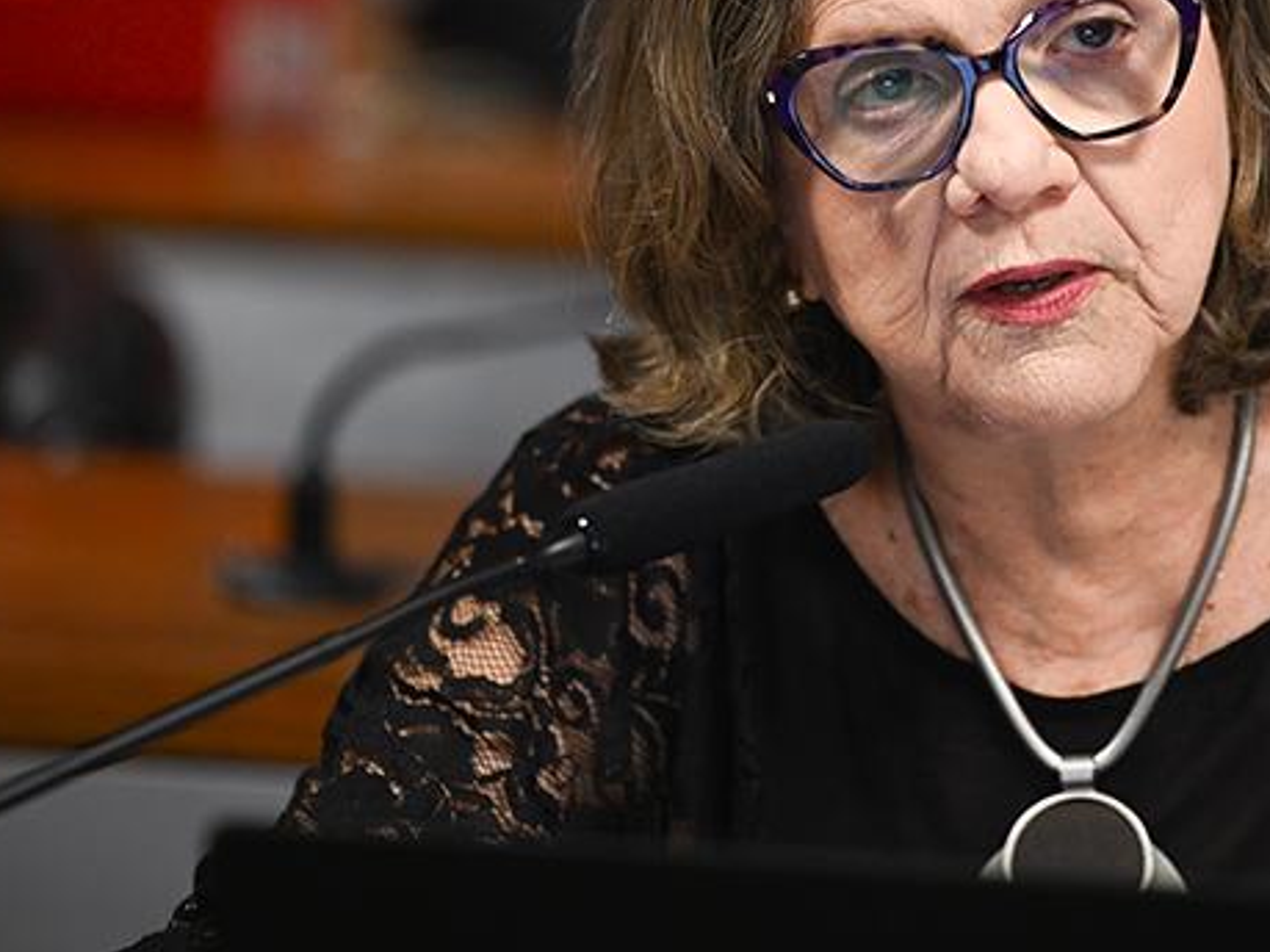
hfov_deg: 5.5
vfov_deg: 4.1
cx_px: 977
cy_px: 194
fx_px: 13204
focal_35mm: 360
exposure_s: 1/125
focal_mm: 200
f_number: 2.8
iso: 800
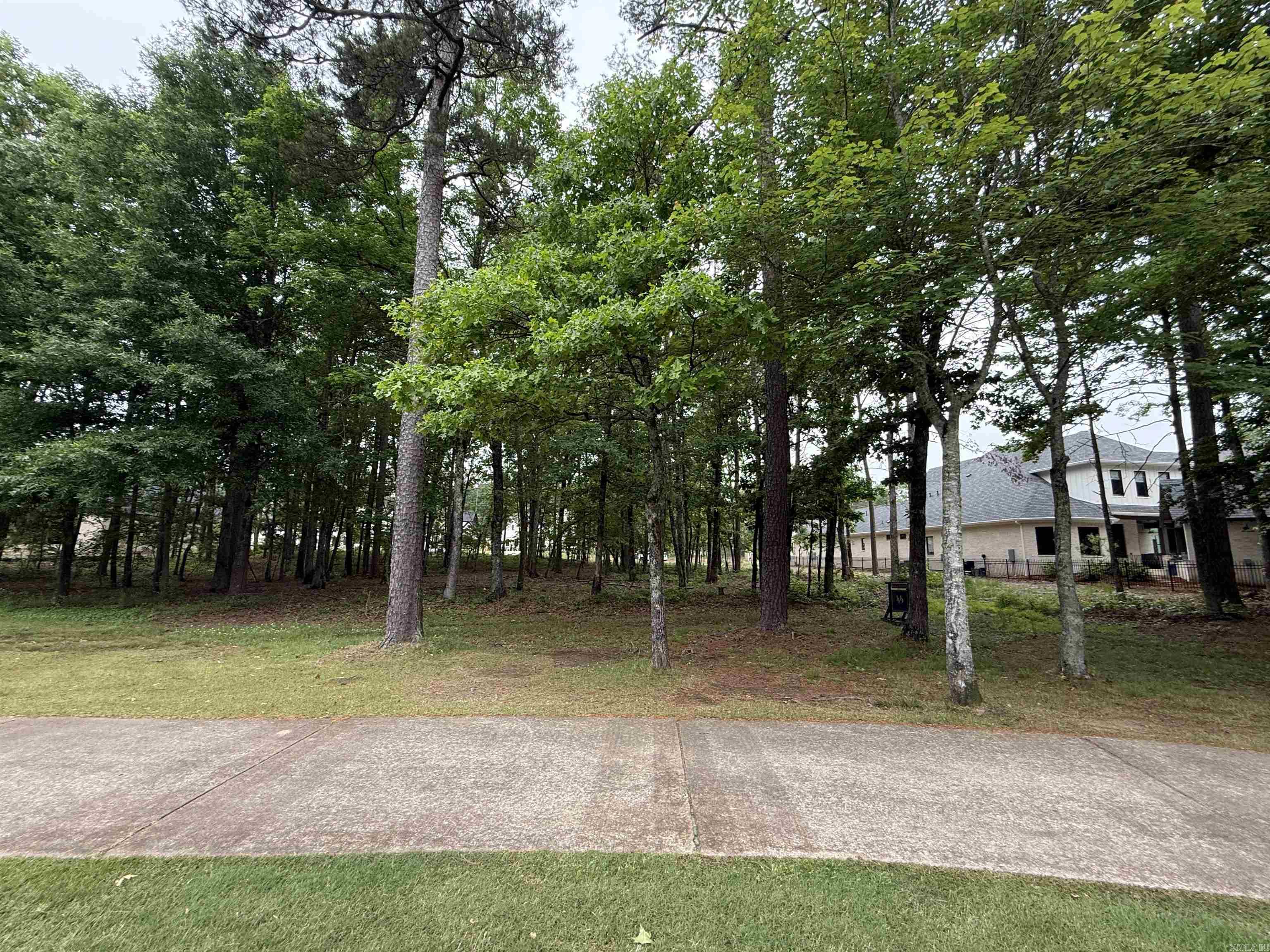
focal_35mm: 14
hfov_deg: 102.1
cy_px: 476
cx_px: 635
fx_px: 514
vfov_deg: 85.7
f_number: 2.2
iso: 100
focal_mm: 2.22
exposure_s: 1/99
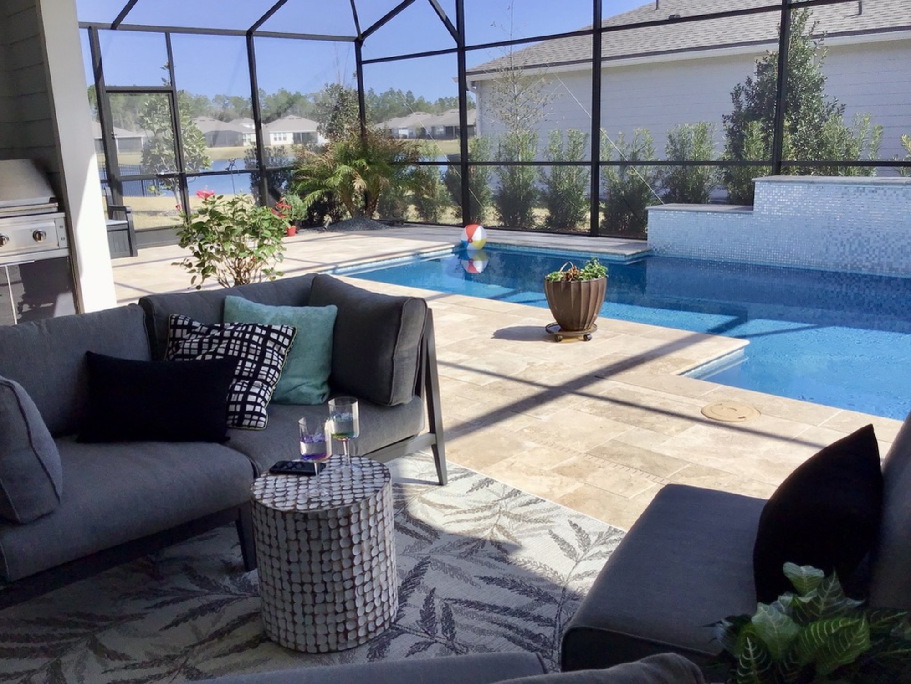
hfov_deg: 58.3
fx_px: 816
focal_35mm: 31
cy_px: 342
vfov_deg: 45.5
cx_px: 456
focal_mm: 3.3
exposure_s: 1/708
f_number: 2.4
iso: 25
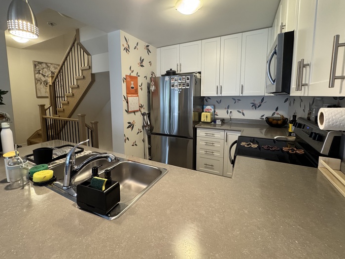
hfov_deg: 94.4
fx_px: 159
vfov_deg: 77.8
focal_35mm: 16
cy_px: 114
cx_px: 162
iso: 320
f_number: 2.2
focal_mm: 2.22
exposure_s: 1/60
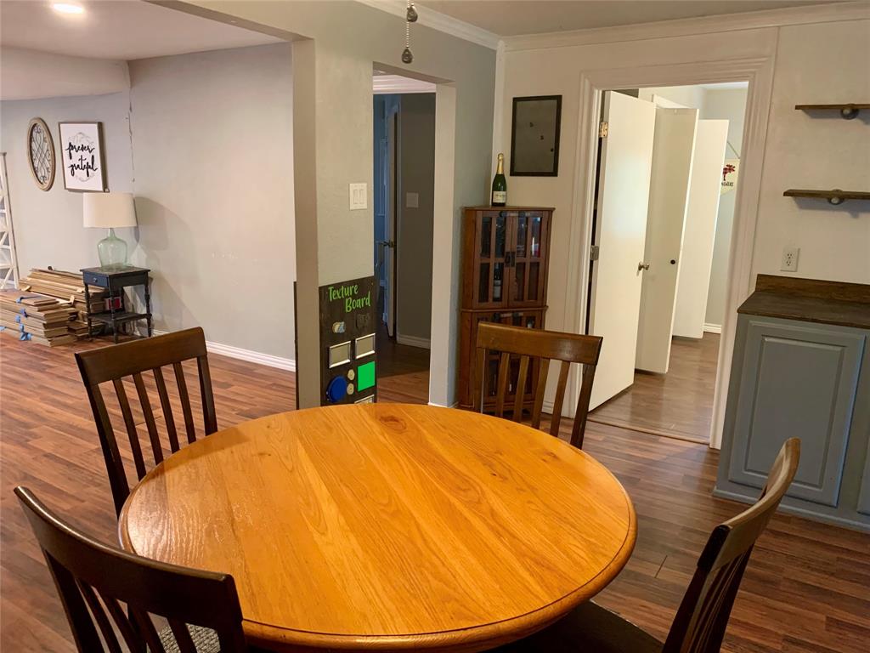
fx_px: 653
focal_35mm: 26
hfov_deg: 67.3
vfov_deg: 53.1
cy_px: 326
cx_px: 435
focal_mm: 4.25
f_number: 1.8
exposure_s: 1/40
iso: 400
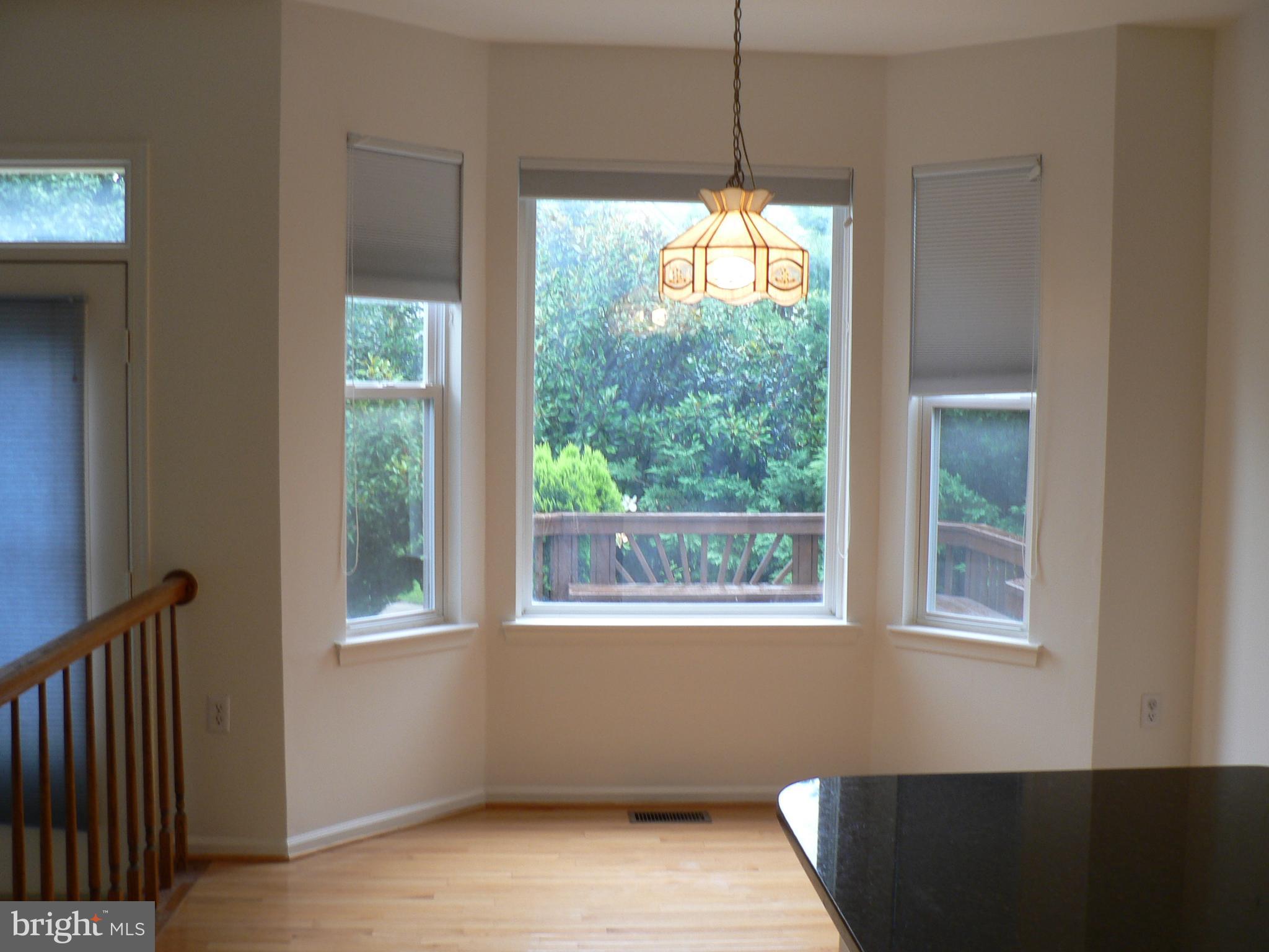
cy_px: 476
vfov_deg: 39.7
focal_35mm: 36
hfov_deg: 51.4
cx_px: 634
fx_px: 1320
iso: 80
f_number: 2.8
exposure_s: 1/30
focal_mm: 6
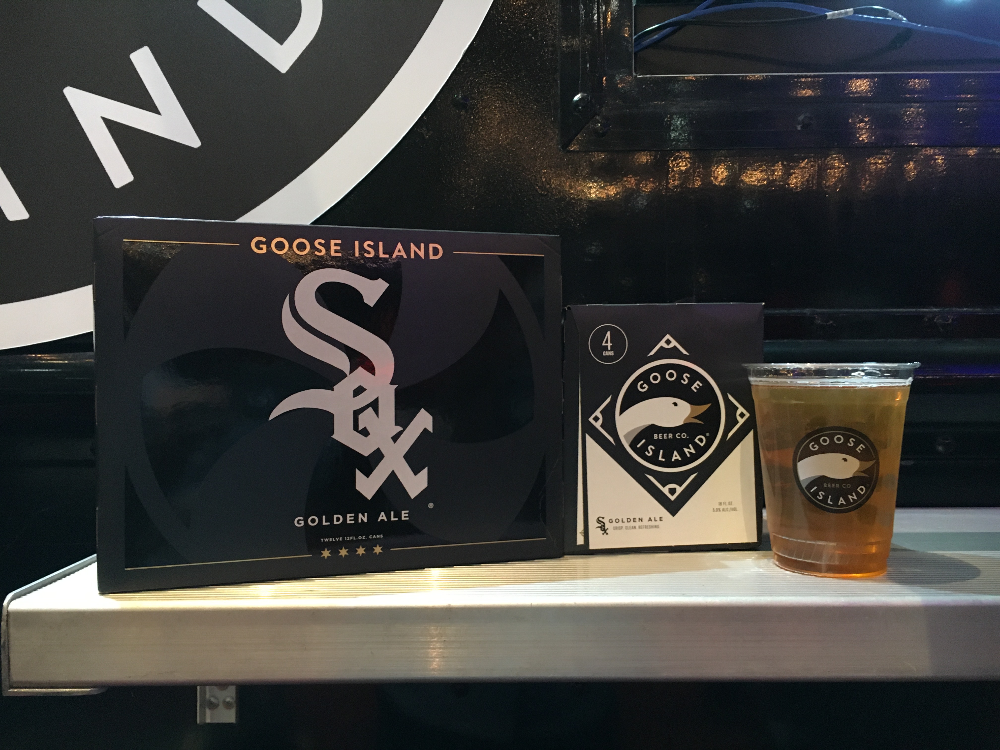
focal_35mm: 29
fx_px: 838
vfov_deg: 48.2
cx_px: 500
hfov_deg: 61.7
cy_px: 375
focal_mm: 4.15
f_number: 2.2
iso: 200
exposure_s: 1/17
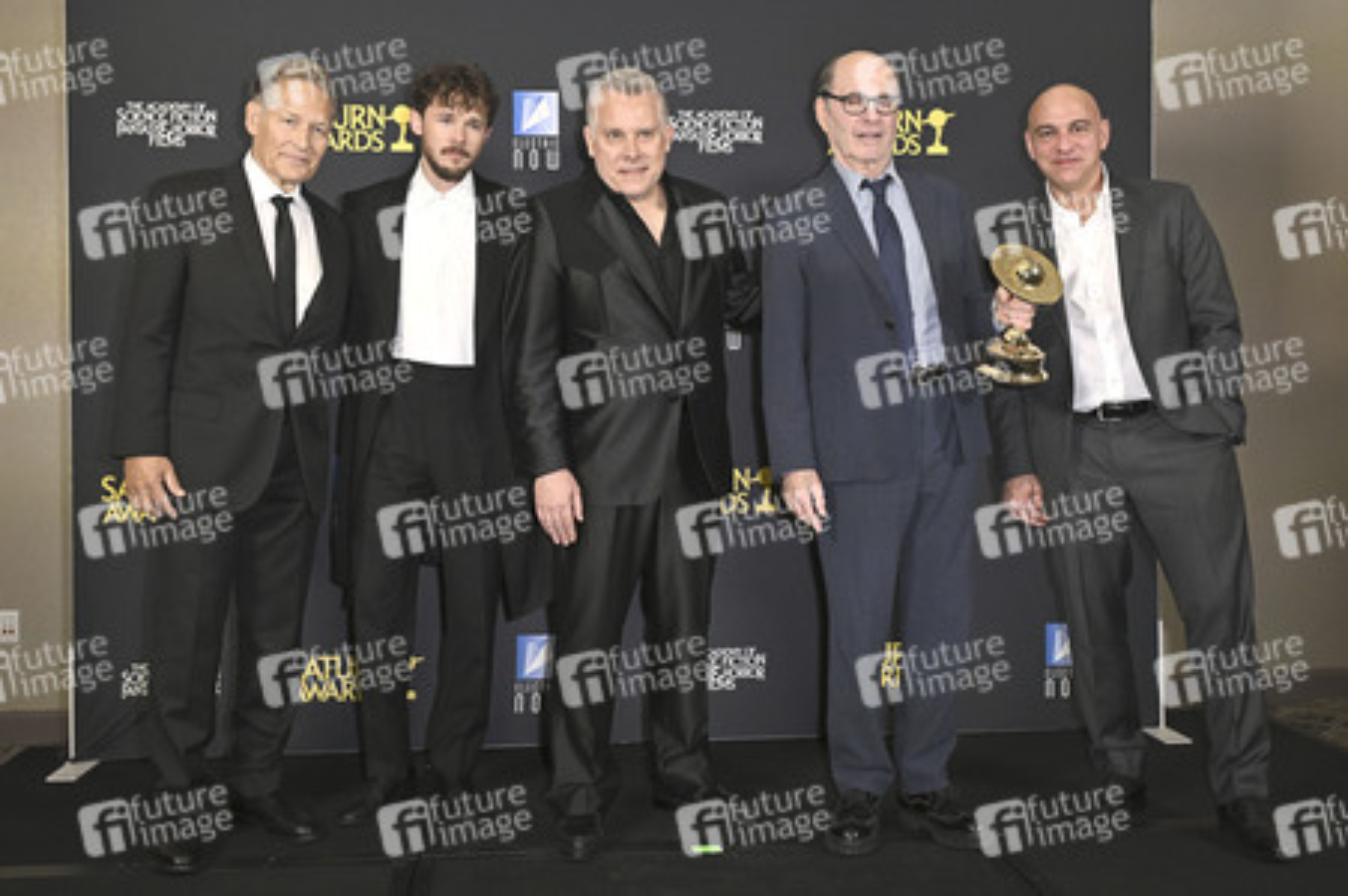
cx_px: 674
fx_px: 1384
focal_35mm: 37
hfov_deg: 51.9
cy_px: 448
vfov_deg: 35.9
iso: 2000
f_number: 5
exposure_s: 1/320
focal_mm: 37
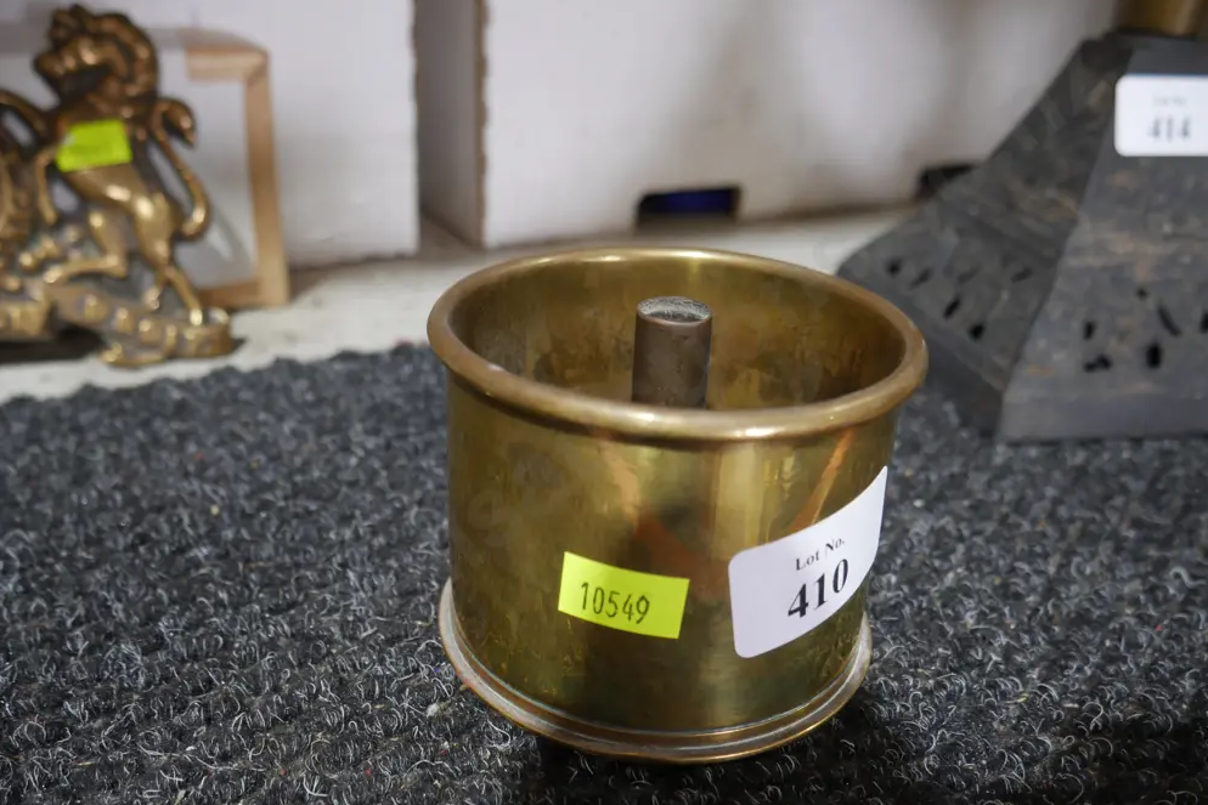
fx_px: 1007
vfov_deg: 43.6
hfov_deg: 61.9
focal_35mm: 30
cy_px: 440
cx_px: 597
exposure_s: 1/60
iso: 800
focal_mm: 14
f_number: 3.5
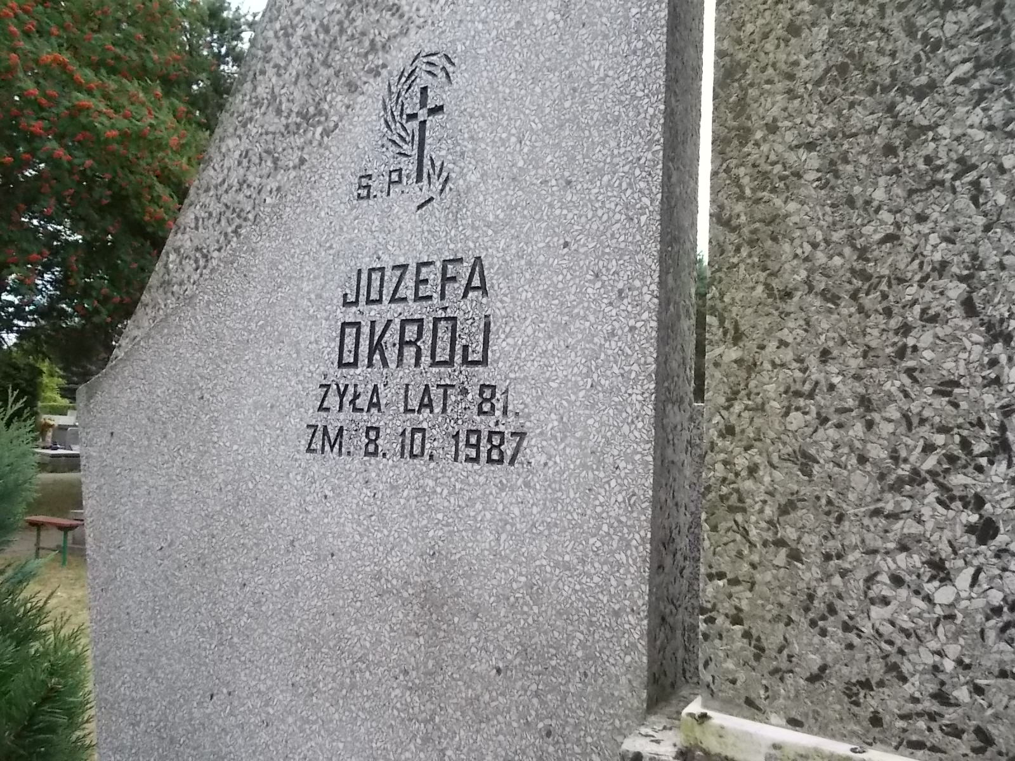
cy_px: 380
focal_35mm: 26
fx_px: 762
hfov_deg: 67.3
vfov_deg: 53.1
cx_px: 508
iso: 400
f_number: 8
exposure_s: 1/250
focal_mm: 4.6
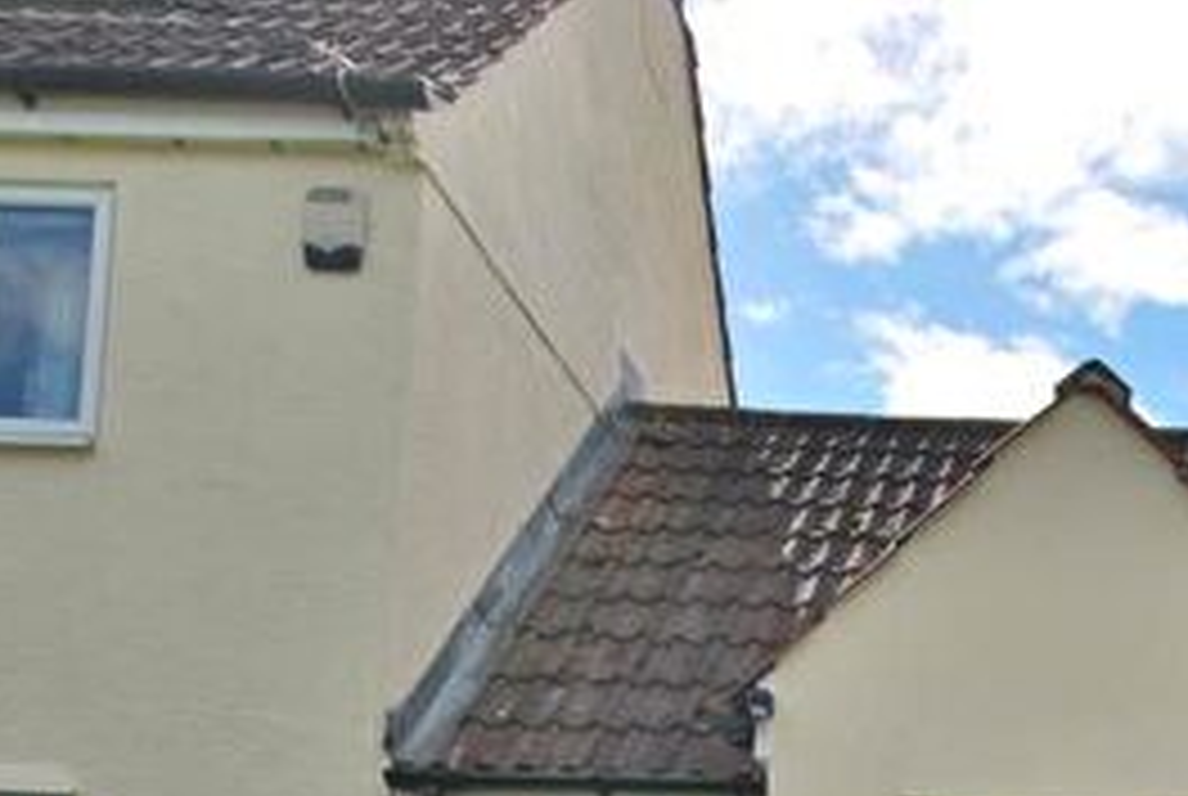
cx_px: 1197
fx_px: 1509
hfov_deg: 38.1
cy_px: 1050
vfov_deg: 25.3
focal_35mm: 46
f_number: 8
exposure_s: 1/250
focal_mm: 11.5
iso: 100
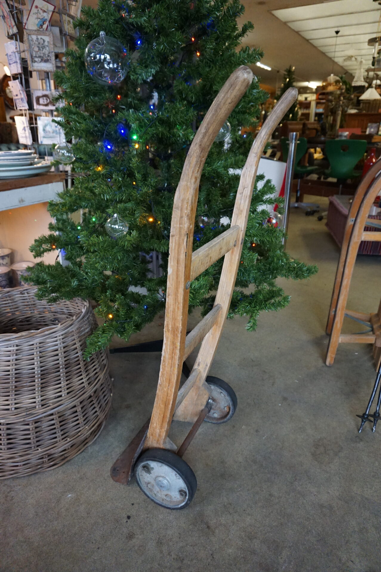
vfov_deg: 73.8
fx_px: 382
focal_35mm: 24
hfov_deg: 53.1
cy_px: 286
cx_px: 190
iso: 3200
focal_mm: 16
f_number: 3.5
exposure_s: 1/160
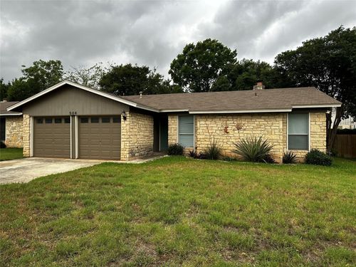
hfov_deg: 71.6
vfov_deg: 56.8
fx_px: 247
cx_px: 178
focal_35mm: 24
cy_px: 134
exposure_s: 1/143
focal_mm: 6.86
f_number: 1.78
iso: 64
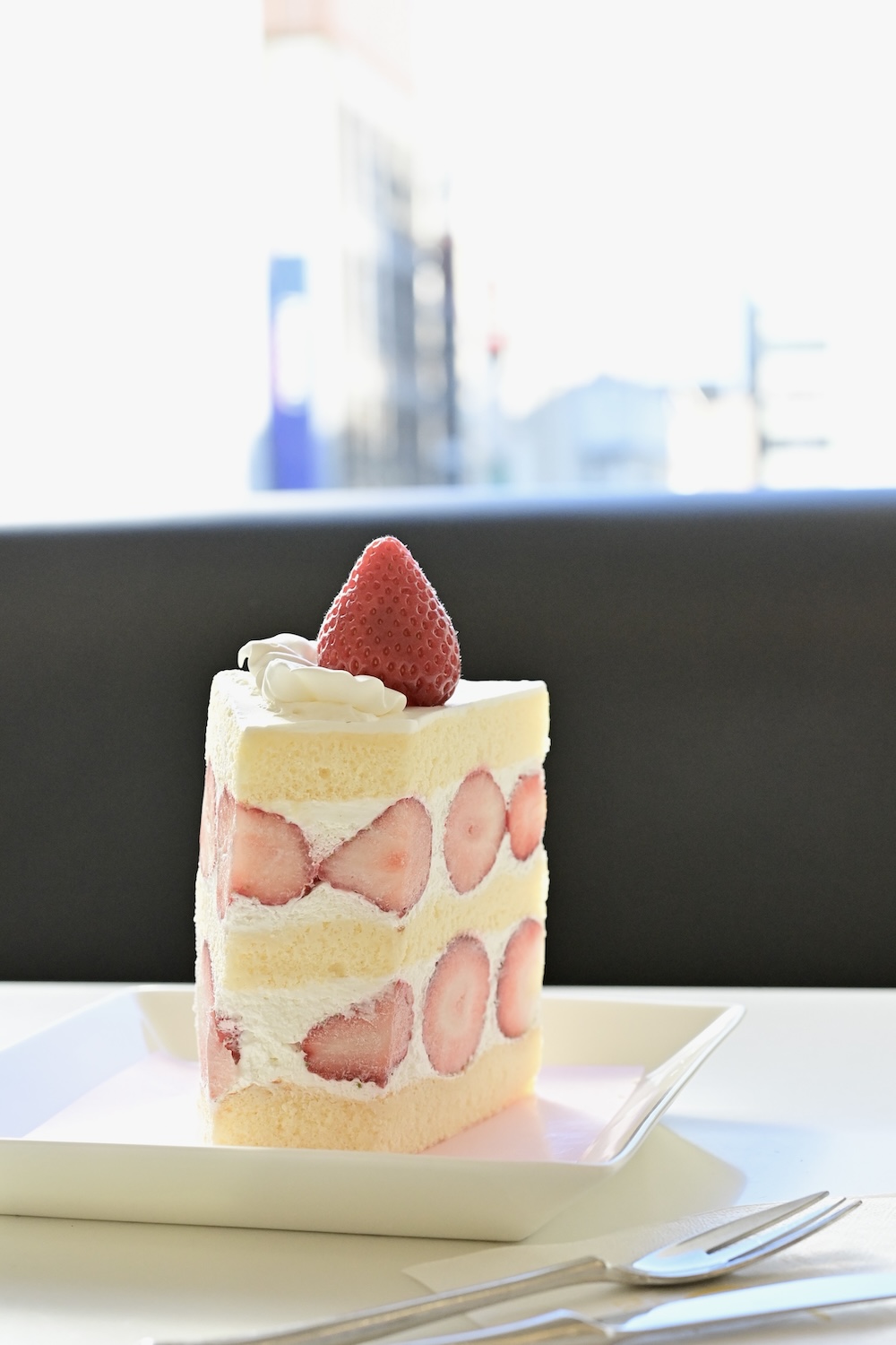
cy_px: 672
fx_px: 2240
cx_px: 448
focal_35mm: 60
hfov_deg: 22.6
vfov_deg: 33.4
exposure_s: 1/1250
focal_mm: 60
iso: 4000
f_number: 7.1
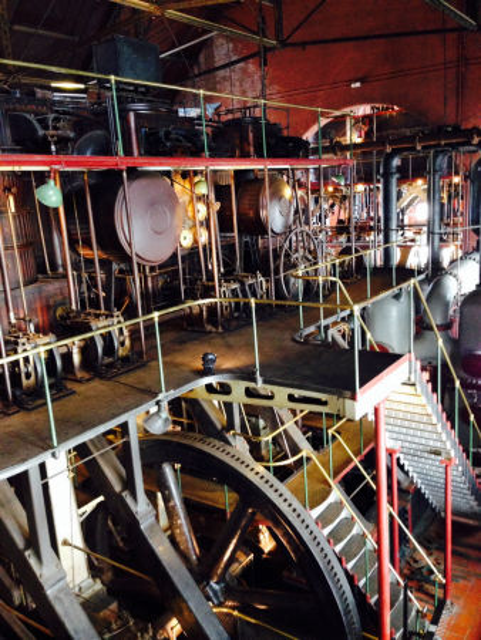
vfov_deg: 55.3
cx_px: 240
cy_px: 320
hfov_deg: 43.0
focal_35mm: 33
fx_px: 611
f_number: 2.4
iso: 400
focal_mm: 4.12
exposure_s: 1/20
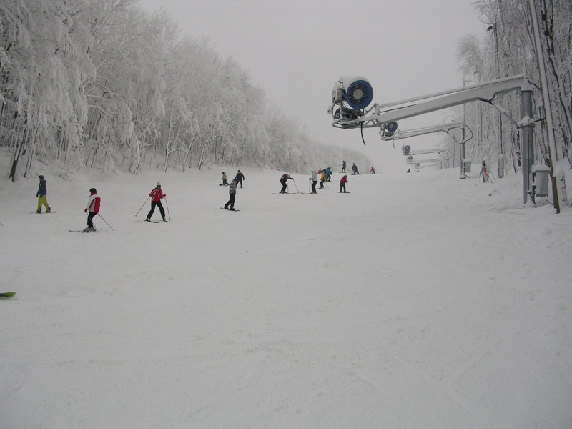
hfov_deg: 49.0
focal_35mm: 38
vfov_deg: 37.7
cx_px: 286
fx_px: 628
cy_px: 214
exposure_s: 1/180
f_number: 2.8
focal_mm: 5.8
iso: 50
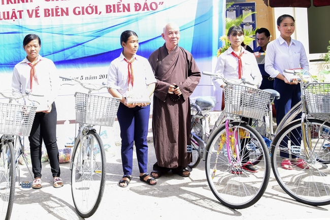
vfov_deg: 53.1
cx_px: 165
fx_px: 220
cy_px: 110
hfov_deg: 73.8
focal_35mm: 24
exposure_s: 1/100
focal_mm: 24
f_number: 6.3
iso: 200
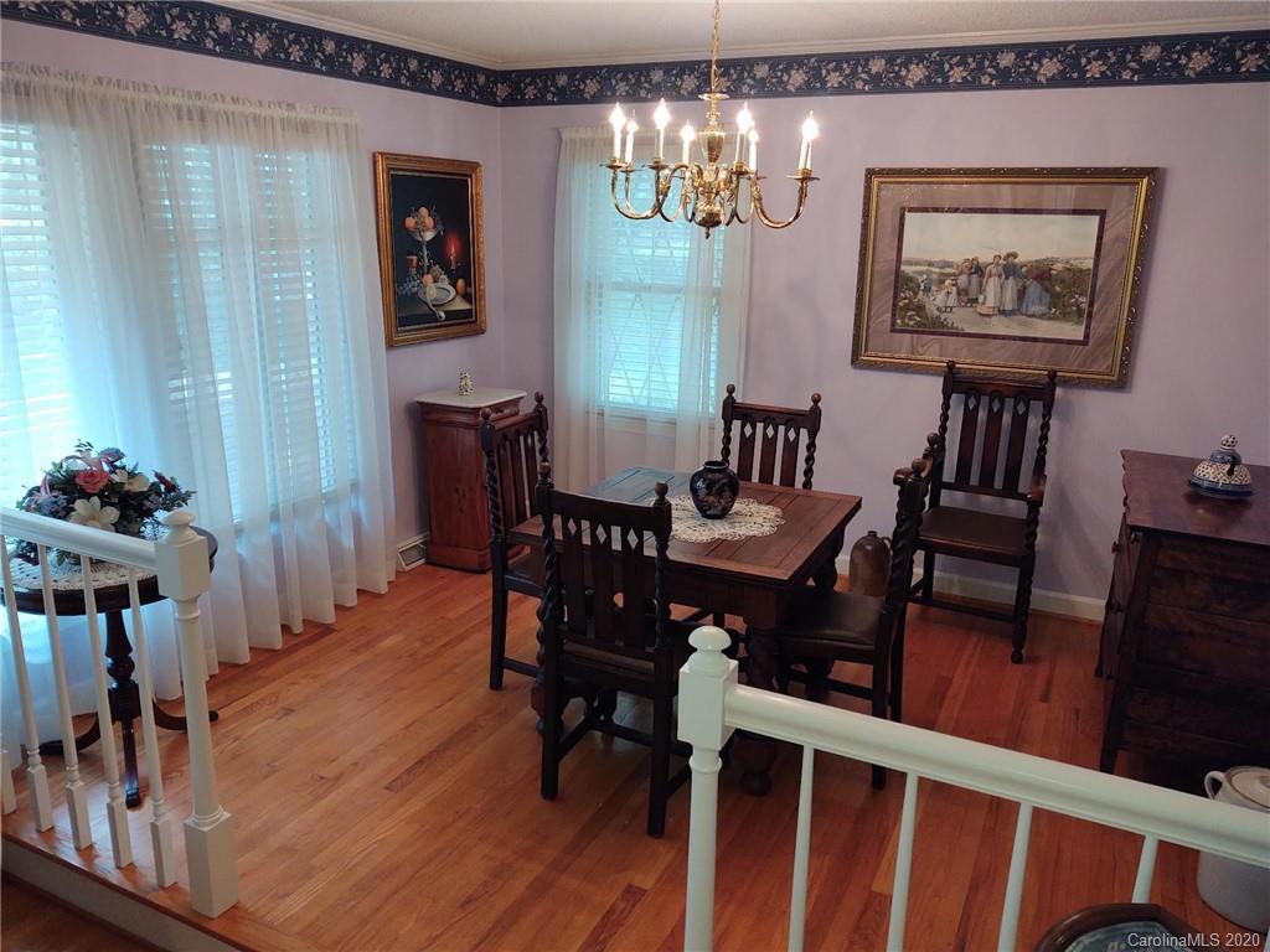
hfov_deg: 65.3
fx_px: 991
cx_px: 635
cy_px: 476
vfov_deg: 51.4
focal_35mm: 27
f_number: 1.7
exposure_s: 1/50
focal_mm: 4.75
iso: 125
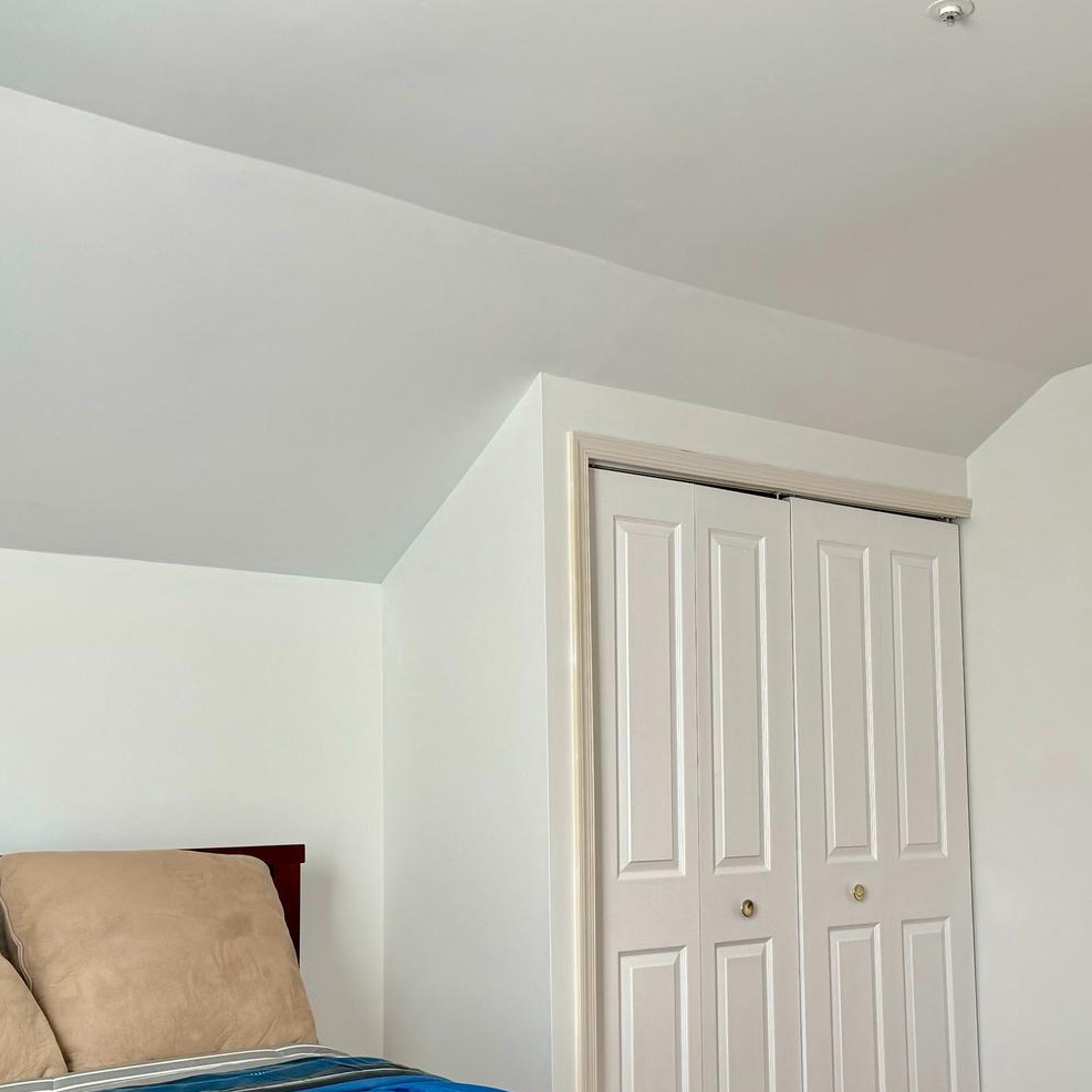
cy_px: 699
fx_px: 1570
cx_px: 688
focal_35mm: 44
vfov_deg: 38.0
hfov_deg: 38.1
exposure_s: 1/120
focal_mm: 6.86
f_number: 1.78
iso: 160
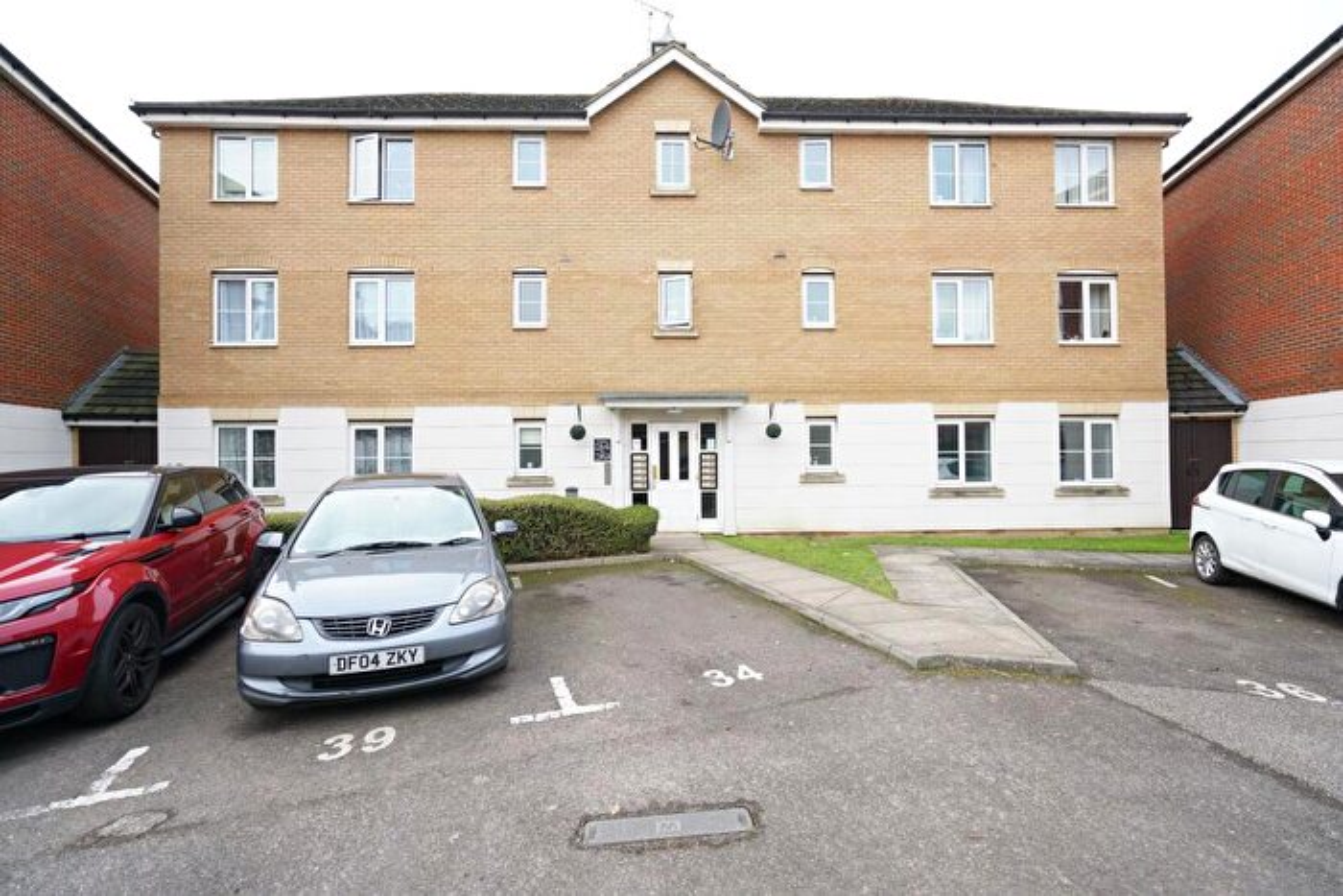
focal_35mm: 16
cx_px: 672
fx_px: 597
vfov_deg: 73.8
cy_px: 448
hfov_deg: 96.7
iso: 400
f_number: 5
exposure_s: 1/200
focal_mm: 16
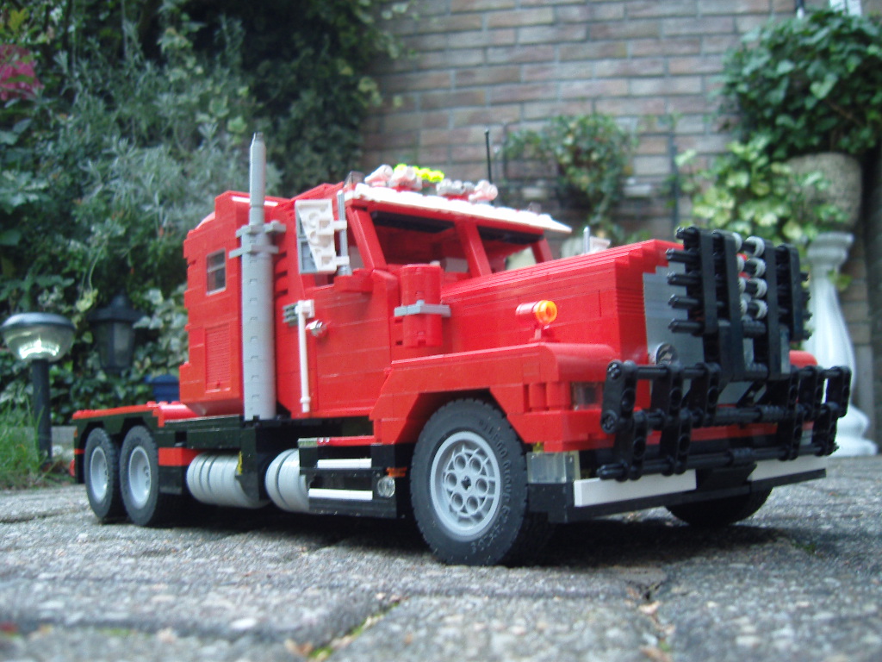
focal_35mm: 34
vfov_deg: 41.8
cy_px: 331
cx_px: 441
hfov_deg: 54.0
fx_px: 866
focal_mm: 7.3
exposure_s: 1/2
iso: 200
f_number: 2.8
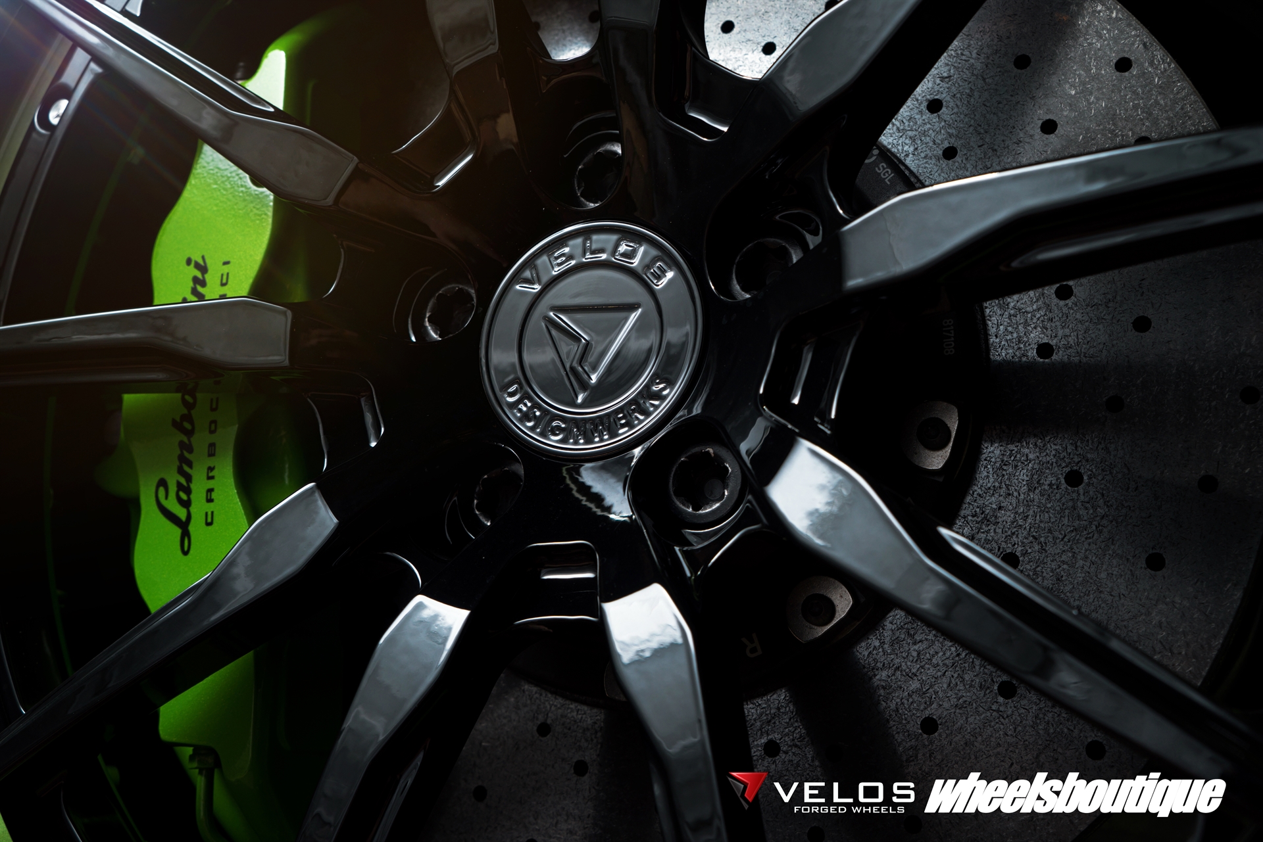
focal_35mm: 37
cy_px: 421
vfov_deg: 36.0
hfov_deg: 51.9
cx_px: 632
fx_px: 1298
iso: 100
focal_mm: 37
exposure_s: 1/100
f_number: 8
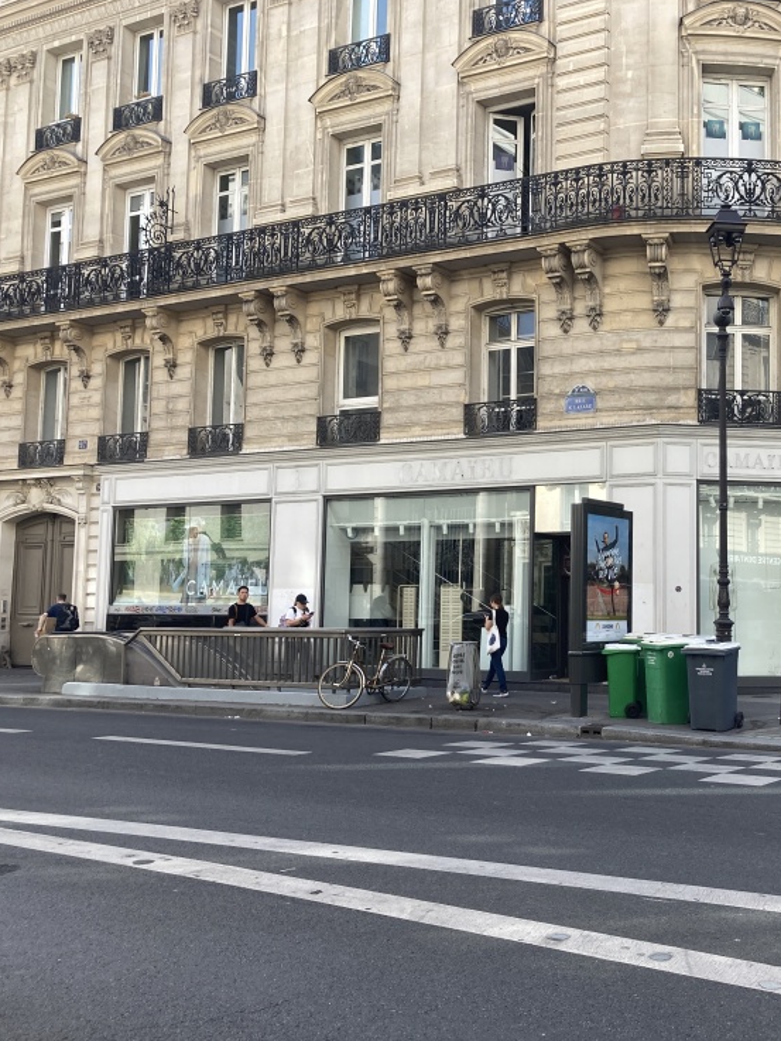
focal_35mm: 38
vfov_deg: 49.0
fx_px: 1143
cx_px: 624
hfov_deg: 36.5
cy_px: 514
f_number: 1.8
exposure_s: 1/355
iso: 20
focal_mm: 3.99
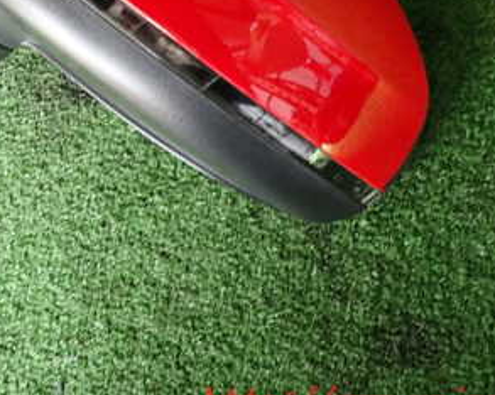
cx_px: 81
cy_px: 46
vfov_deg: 29.1
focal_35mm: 50
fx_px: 732
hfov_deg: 35.8
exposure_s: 1/60
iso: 160
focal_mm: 4.5
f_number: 2
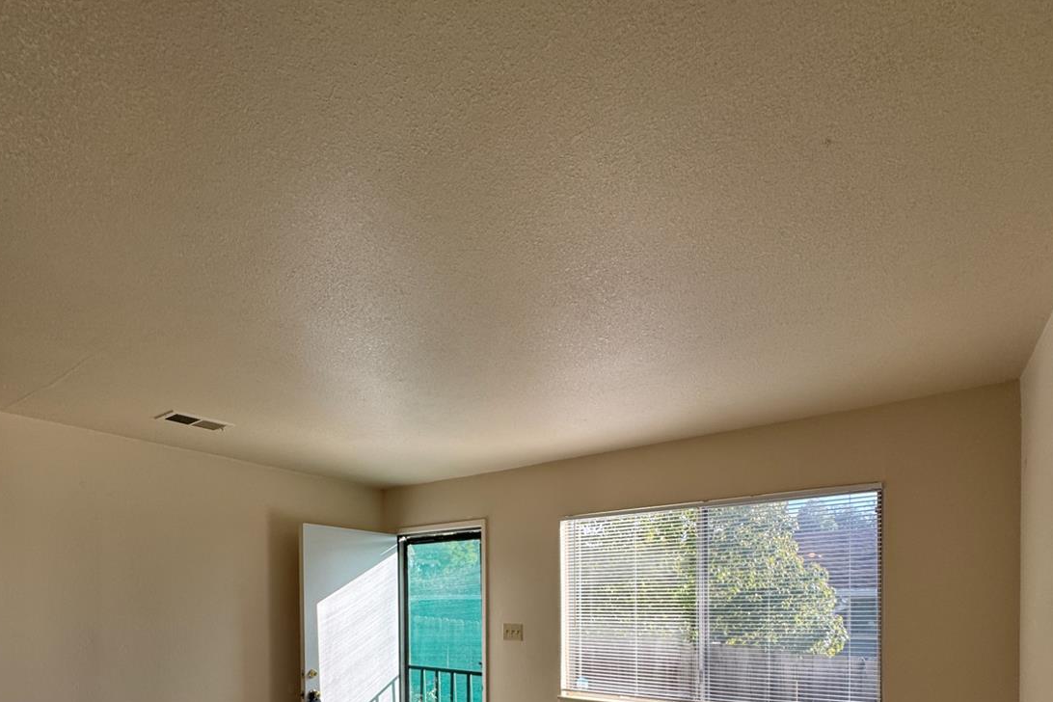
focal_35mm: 20
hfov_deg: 84.0
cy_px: 612
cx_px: 513
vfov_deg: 55.0
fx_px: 585
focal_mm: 2.22
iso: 40
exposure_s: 1/327
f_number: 2.2
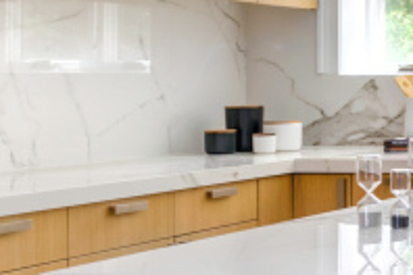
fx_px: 918
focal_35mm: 80
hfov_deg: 15.3
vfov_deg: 17.0
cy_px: 66
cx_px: 973
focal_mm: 12
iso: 500
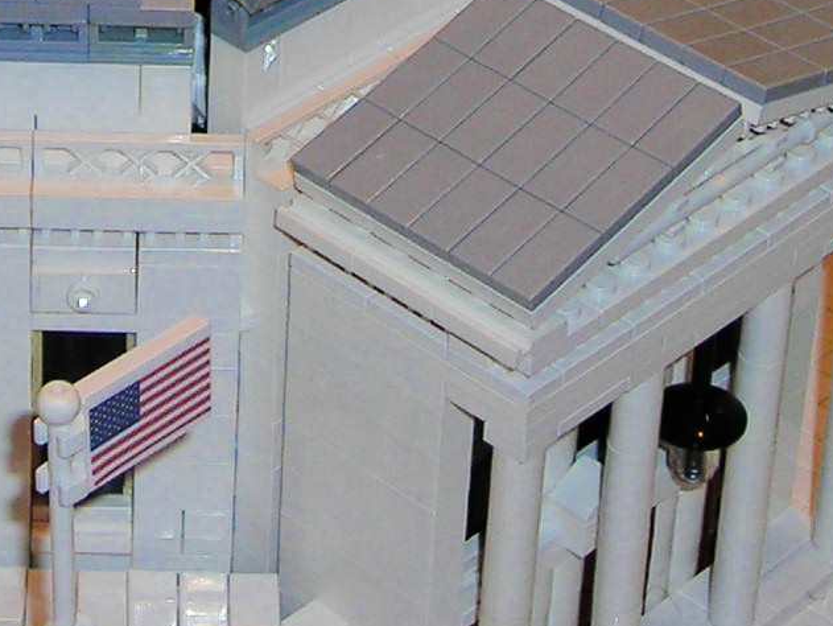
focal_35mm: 156
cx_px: 112
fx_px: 3756
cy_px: -511
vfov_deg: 9.1
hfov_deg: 12.6
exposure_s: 1/60.1
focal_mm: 6.3
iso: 50
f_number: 3.2
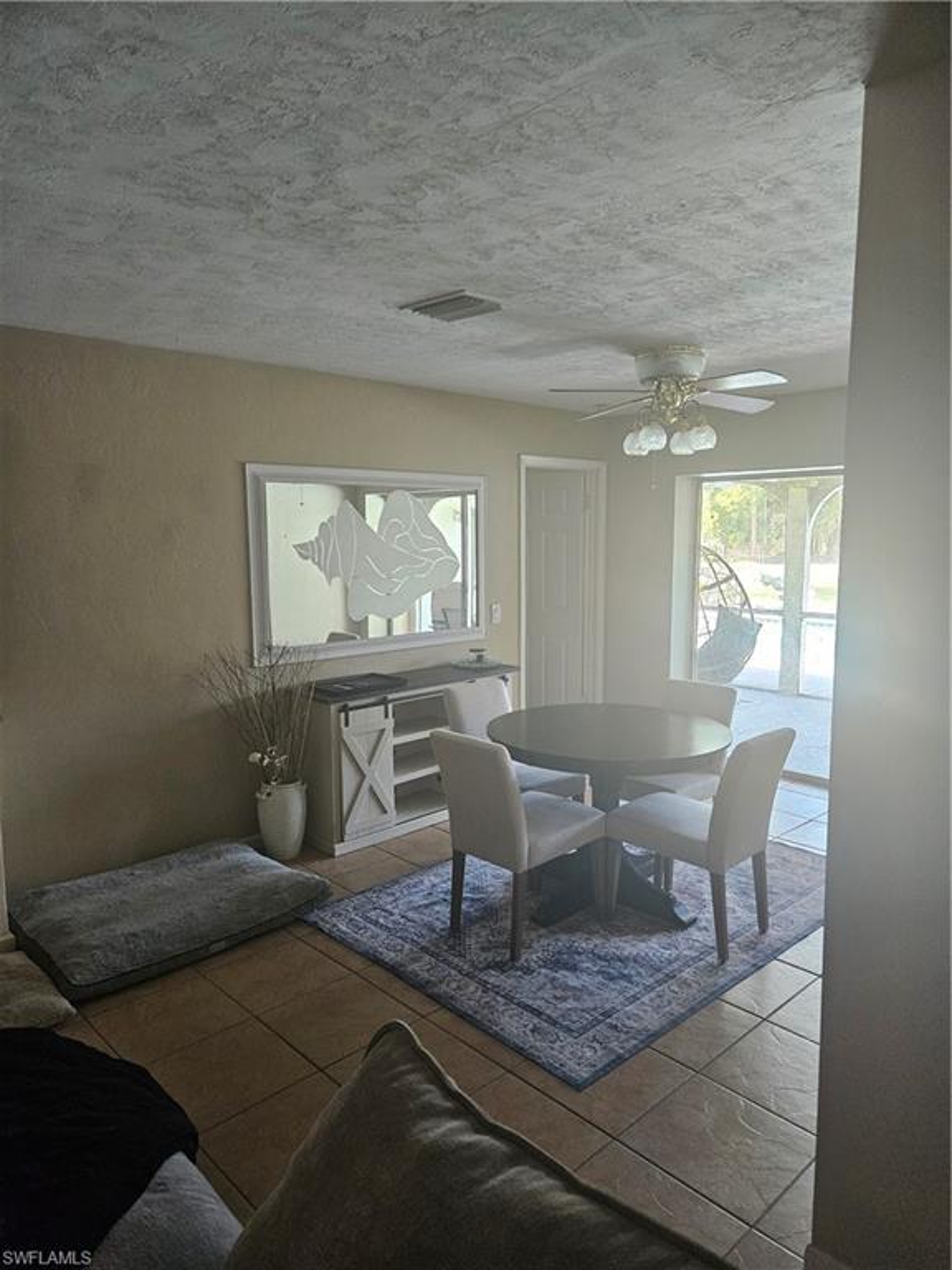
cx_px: 476
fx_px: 843
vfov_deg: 73.9
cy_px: 635
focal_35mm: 23
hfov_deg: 58.9
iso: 500
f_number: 1.8
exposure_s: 1/170
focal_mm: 5.4
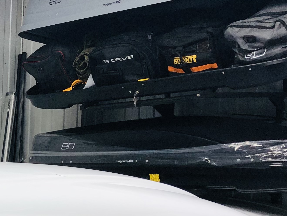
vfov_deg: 16.8
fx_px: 713
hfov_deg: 20.5
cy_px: 216
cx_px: -99
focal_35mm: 86
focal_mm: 3.99
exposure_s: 1/50
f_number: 1.8
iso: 25
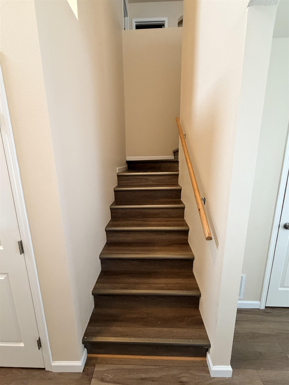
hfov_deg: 85.7
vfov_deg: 102.1
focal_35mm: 14
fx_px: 156
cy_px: 192
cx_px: 144
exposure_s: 1/60
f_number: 2.2
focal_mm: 2.22
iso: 500
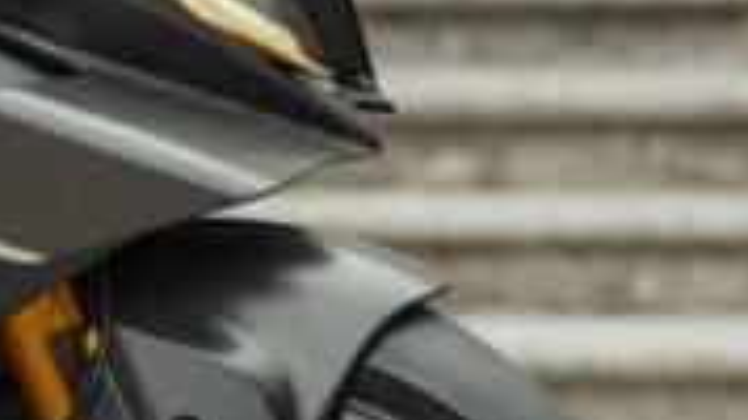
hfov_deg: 4.7
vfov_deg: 2.6
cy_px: 181
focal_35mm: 461
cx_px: -80
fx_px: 9141
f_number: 4
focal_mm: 102
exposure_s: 1/100
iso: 200
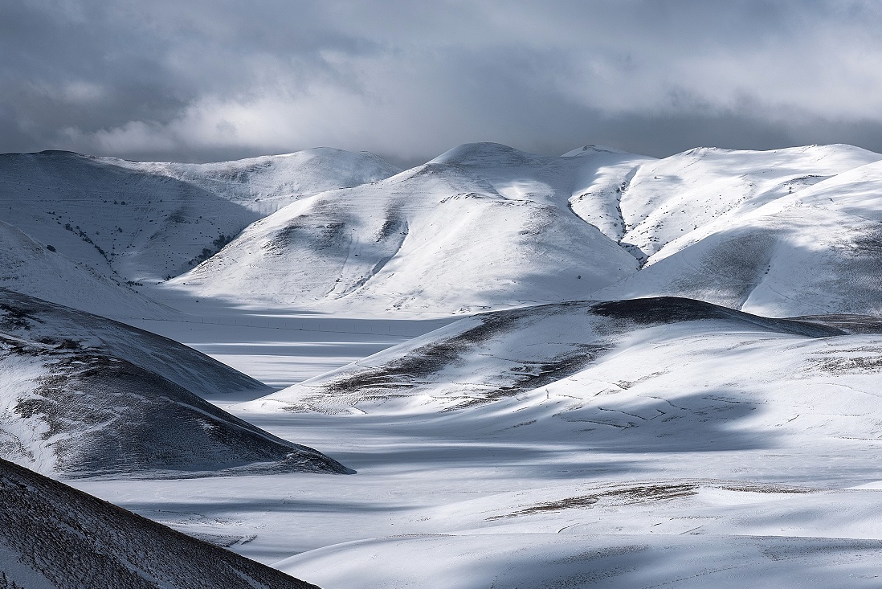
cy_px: 291
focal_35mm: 102
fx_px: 2500
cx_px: 533
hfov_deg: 20.0
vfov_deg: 13.4
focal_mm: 70
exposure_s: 1/1250
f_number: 8
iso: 100
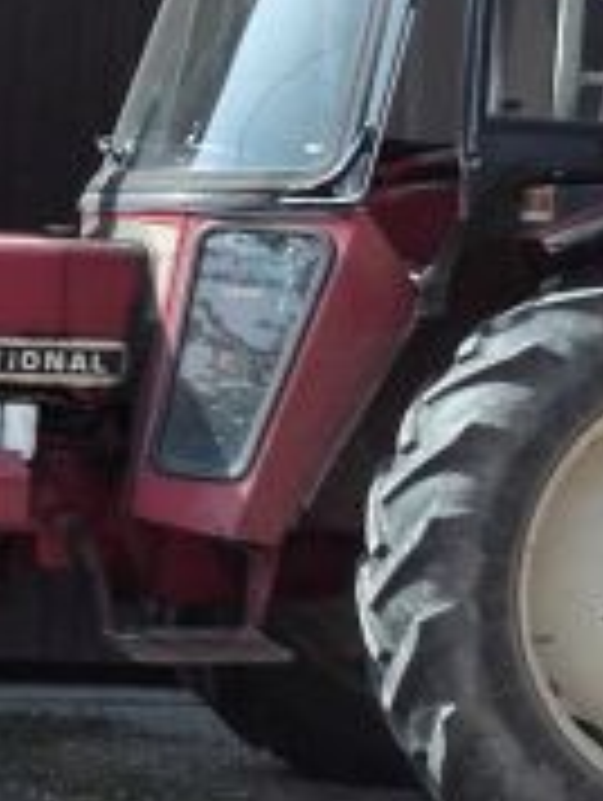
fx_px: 3221
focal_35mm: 139
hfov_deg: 9.9
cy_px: 356
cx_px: -616
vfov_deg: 14.2
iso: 50
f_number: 2.2
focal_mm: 3.31
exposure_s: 1/471
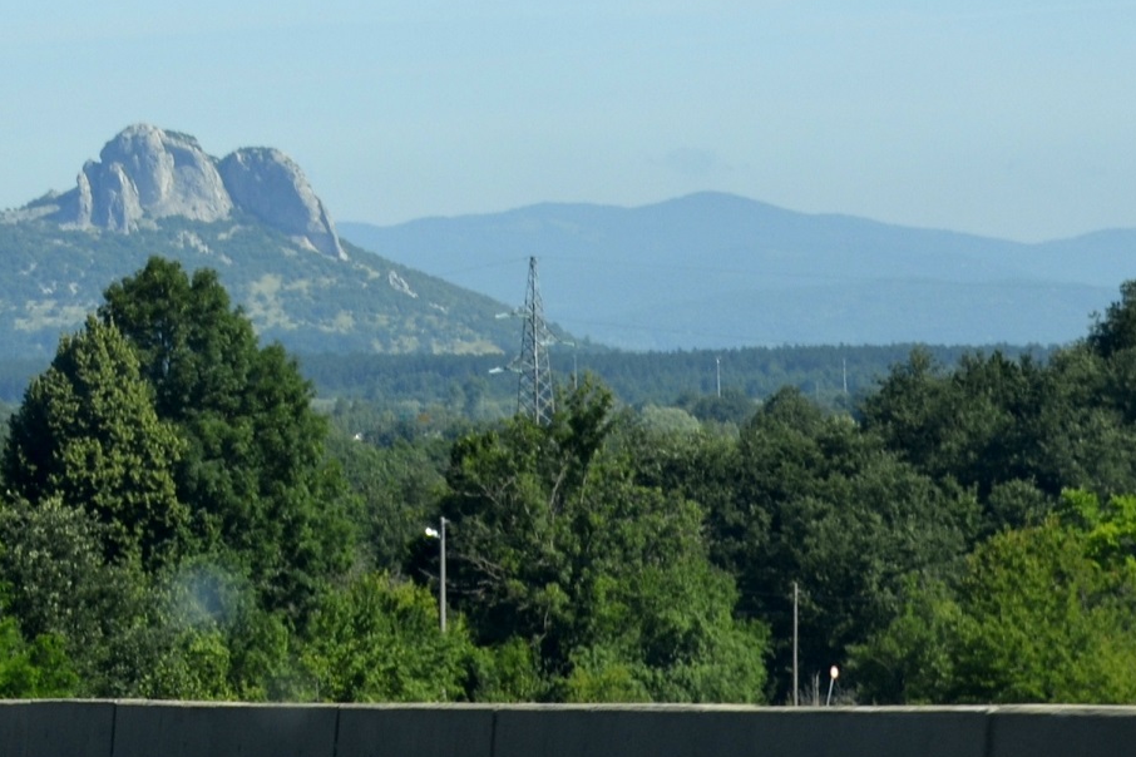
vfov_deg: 5.7
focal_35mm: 238
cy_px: -239
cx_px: -335
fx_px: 7510
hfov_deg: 8.5
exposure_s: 1/200
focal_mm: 52
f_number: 7.1
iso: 100
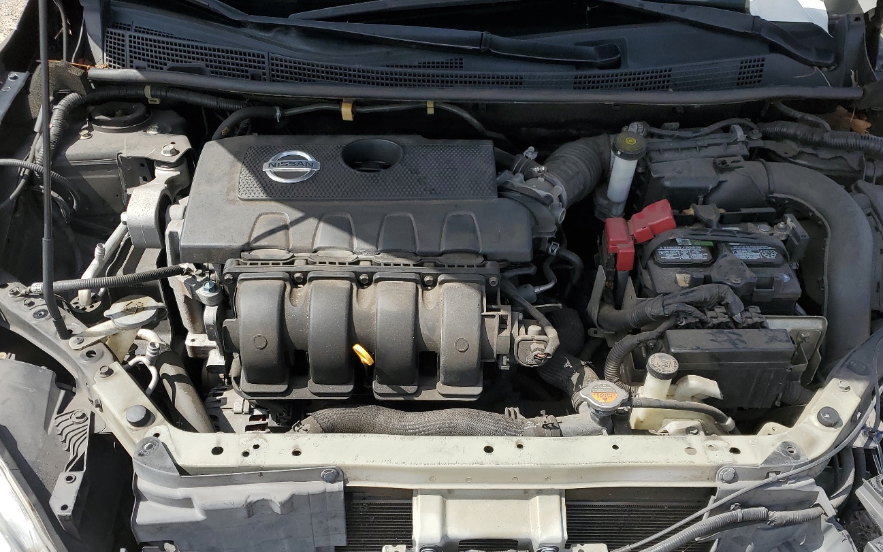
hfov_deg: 56.7
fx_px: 818
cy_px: 336
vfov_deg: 37.1
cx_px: 459
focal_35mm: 34
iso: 50
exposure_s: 1/2000
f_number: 1.5
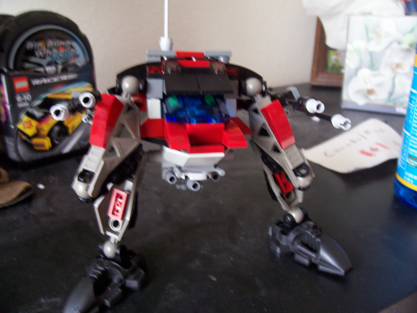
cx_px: 208
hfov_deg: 54.0
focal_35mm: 34
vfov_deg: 41.8
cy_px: 156
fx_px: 410
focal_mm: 5.6
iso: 160
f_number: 2.7
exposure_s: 1/8
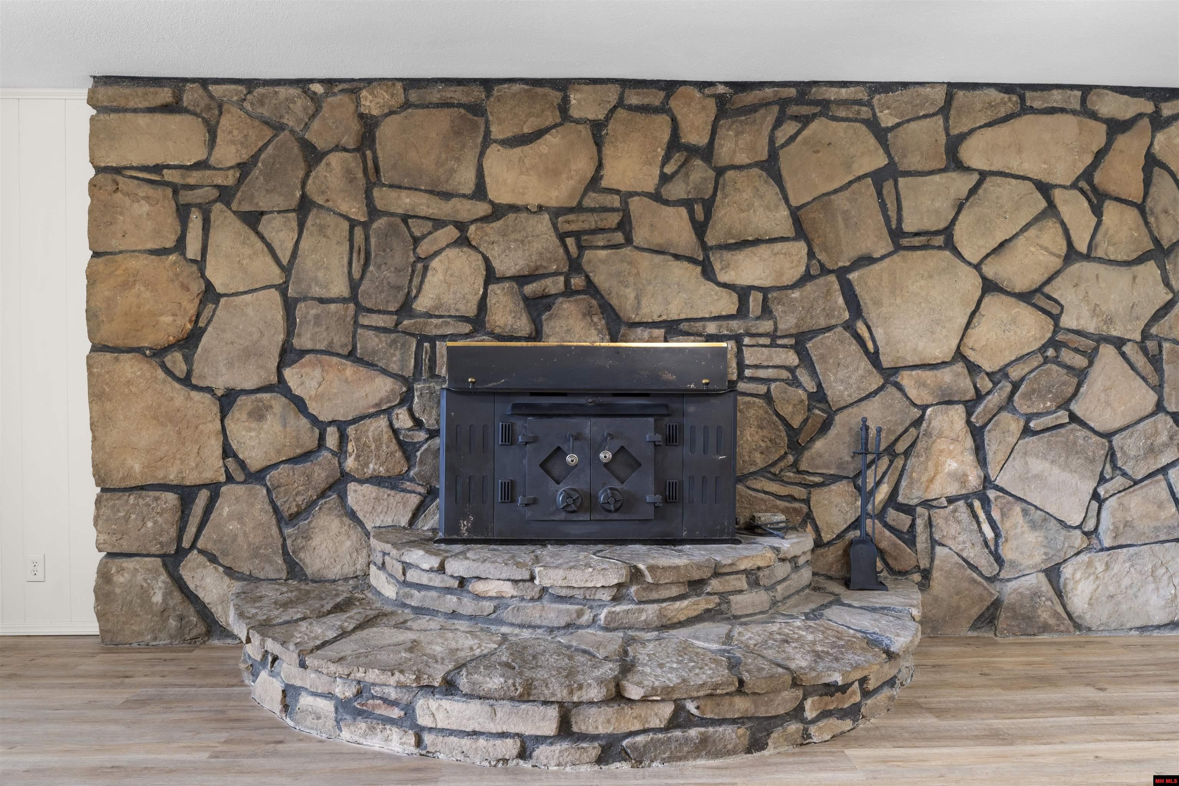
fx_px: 727
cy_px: 393
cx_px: 590
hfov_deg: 78.1
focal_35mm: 22
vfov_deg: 56.8
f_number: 9
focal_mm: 14.8
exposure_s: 1.3
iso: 200
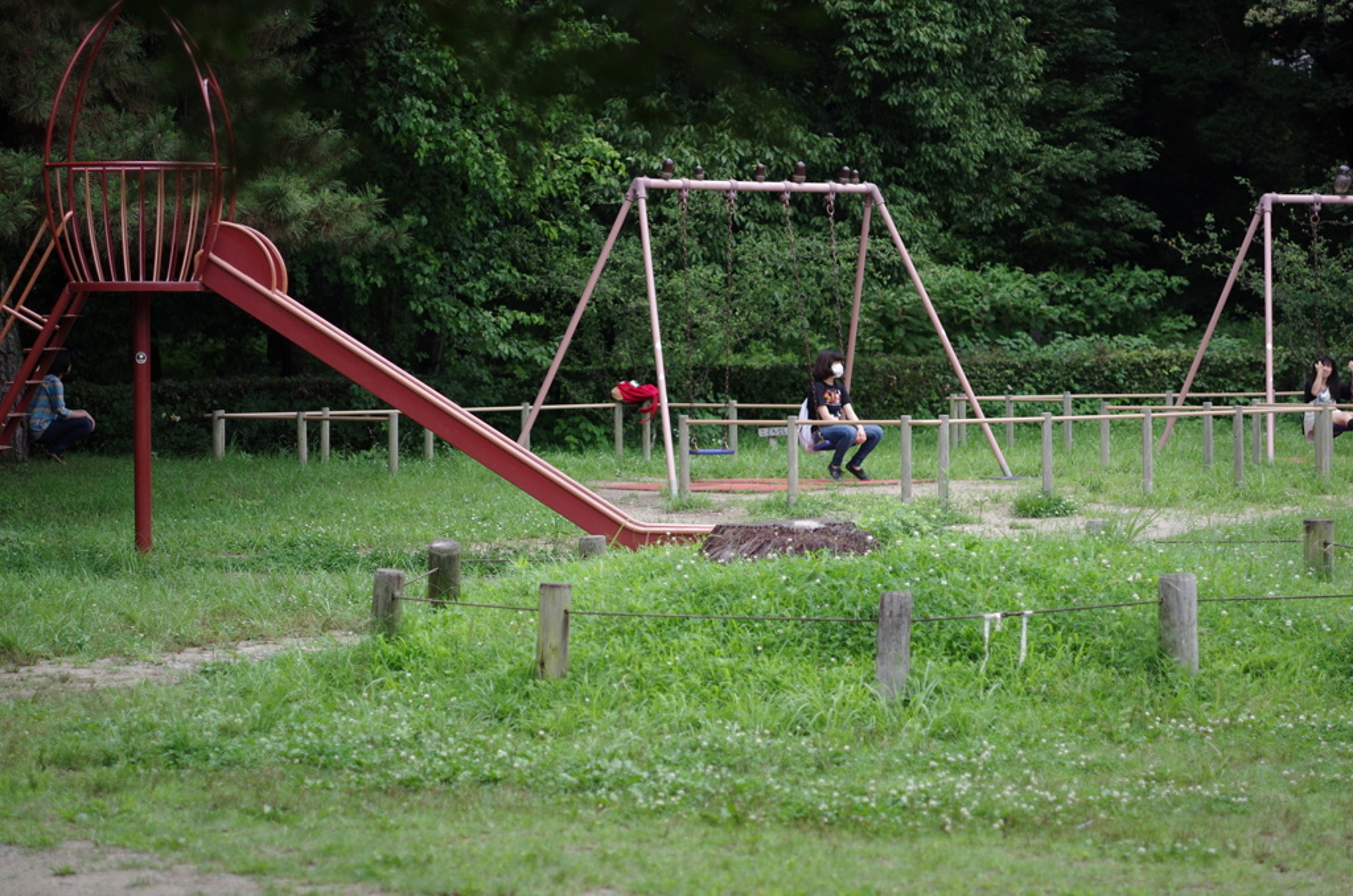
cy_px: 448
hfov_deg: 19.5
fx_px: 3938
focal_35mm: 105
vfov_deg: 13.0
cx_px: 676
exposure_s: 1/800
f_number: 2.4
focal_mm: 70
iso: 100
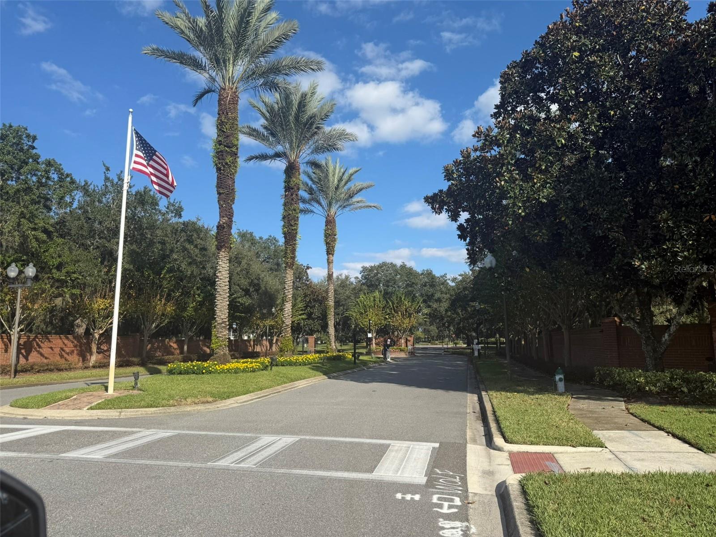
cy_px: 268
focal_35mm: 24
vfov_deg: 56.8
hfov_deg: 71.6
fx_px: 496
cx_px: 358
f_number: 1.78
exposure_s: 1/4167
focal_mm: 6.76
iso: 80
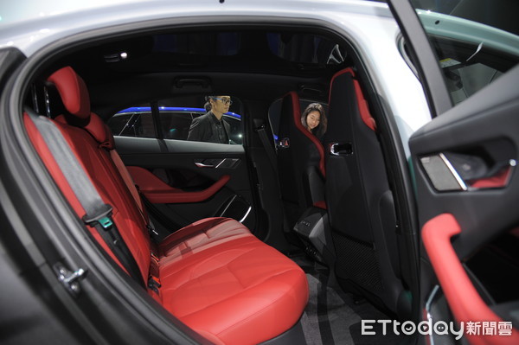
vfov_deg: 53.1
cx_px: 260
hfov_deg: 73.8
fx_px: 346
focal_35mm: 24
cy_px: 172
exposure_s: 1/100
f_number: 4
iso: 800
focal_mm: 24
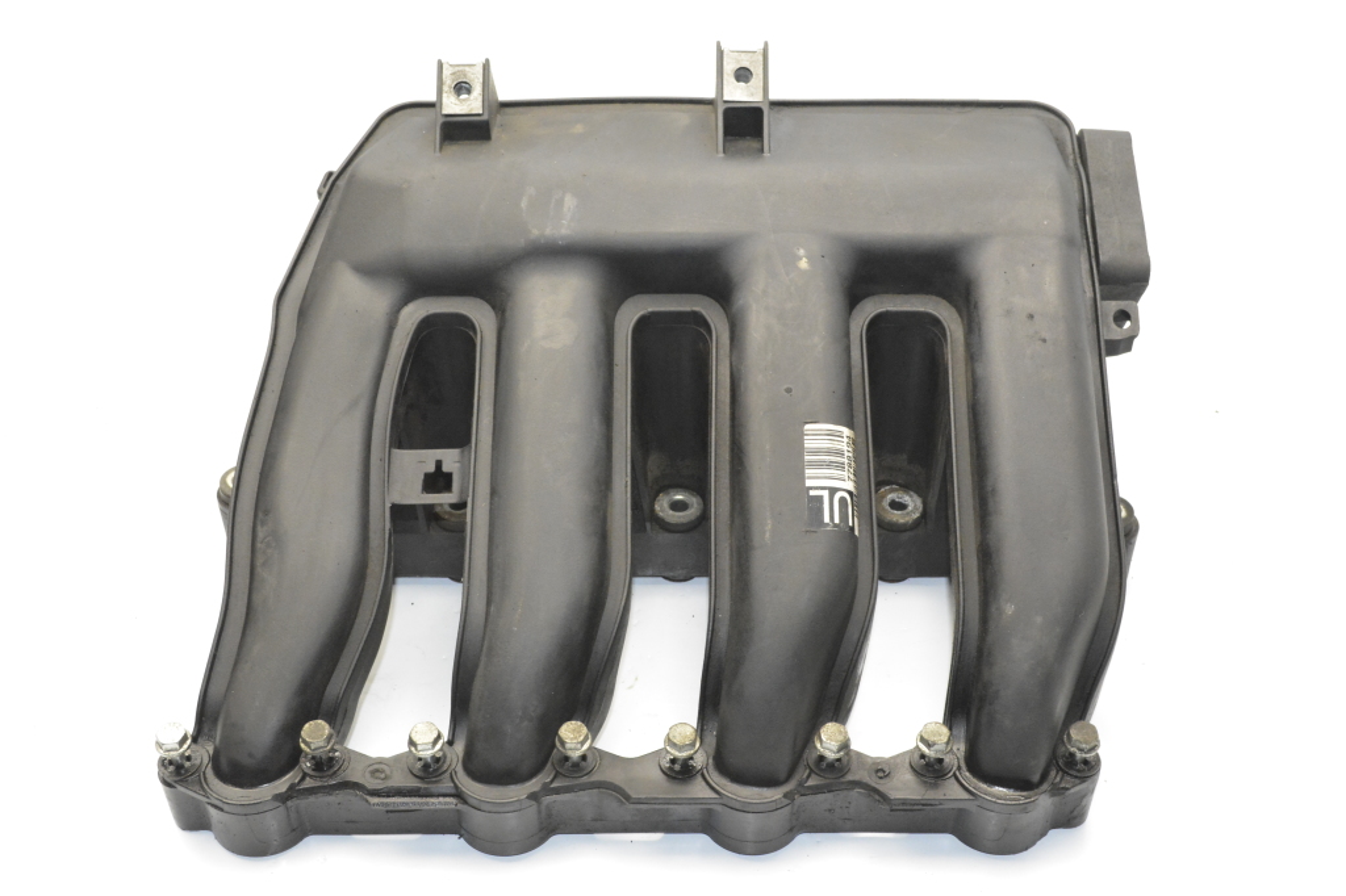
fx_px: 1682
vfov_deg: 29.8
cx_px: 673
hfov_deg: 43.6
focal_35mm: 45
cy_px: 448
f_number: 8
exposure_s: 1/200
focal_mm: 30
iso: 5000
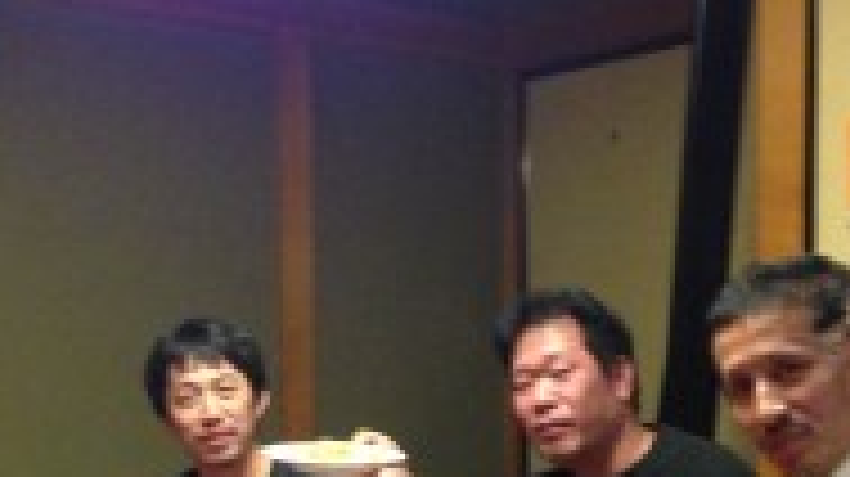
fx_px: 1712
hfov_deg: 27.7
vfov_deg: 15.6
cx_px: 288
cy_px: 454
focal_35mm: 76
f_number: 2.4
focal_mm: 4.12
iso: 400
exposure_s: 1/15
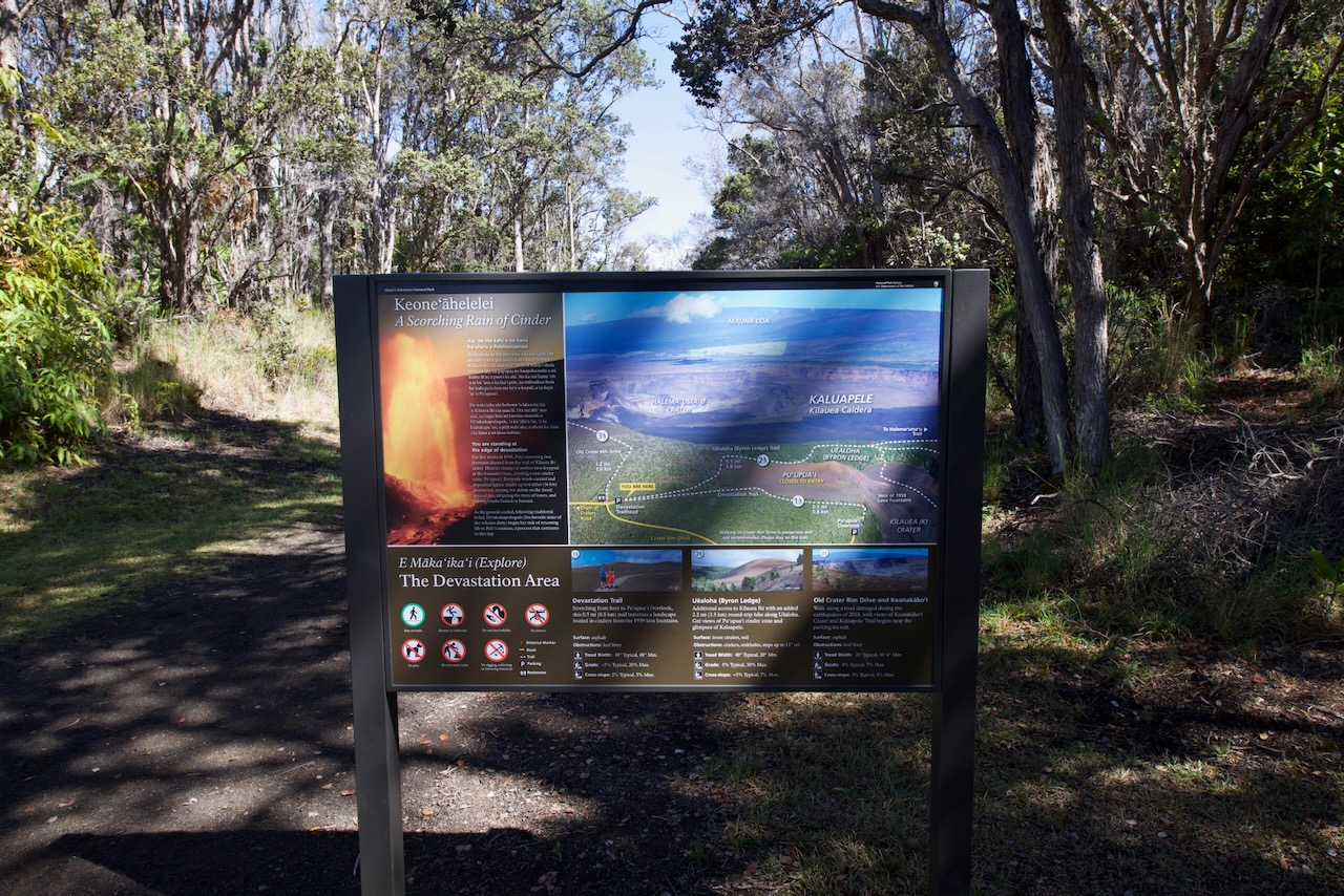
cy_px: 448
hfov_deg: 73.7
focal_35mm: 24
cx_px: 672
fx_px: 896
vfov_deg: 53.2
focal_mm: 24
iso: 80
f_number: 11
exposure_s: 1/25
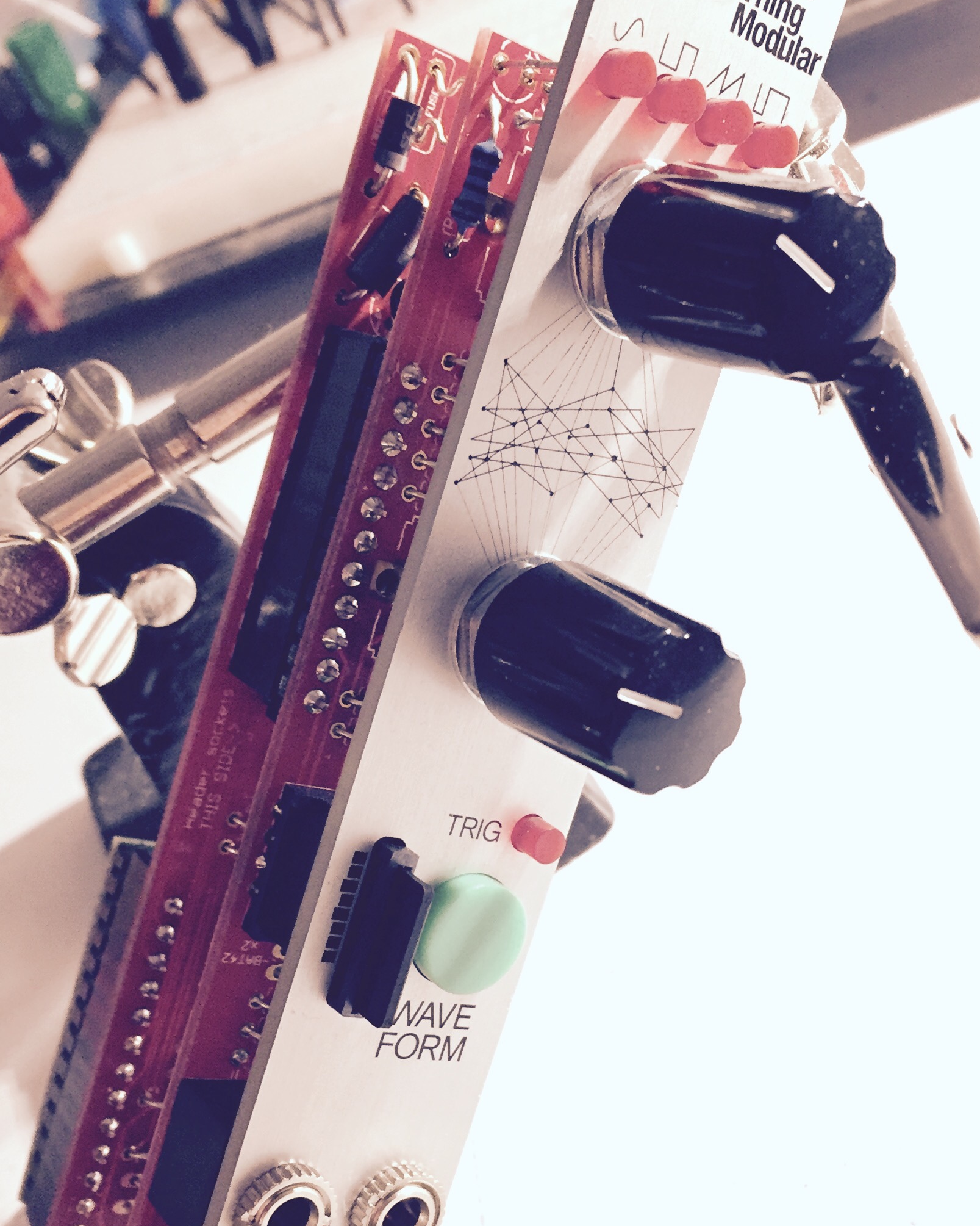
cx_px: 532
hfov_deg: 32.7
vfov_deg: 40.1
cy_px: 754
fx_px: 1668
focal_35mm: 46
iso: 200
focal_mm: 4.15
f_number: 2.2
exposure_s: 1/33
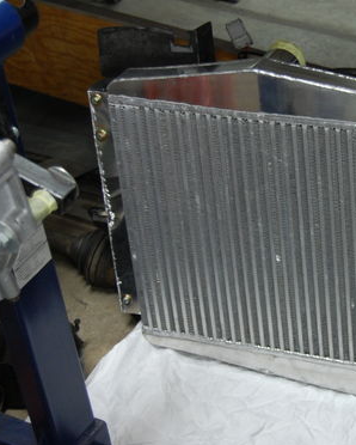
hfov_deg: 16.5
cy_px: 226
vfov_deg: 20.8
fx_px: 1211
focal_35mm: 92
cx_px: 333
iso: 800
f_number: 5
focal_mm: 38
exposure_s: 1/15
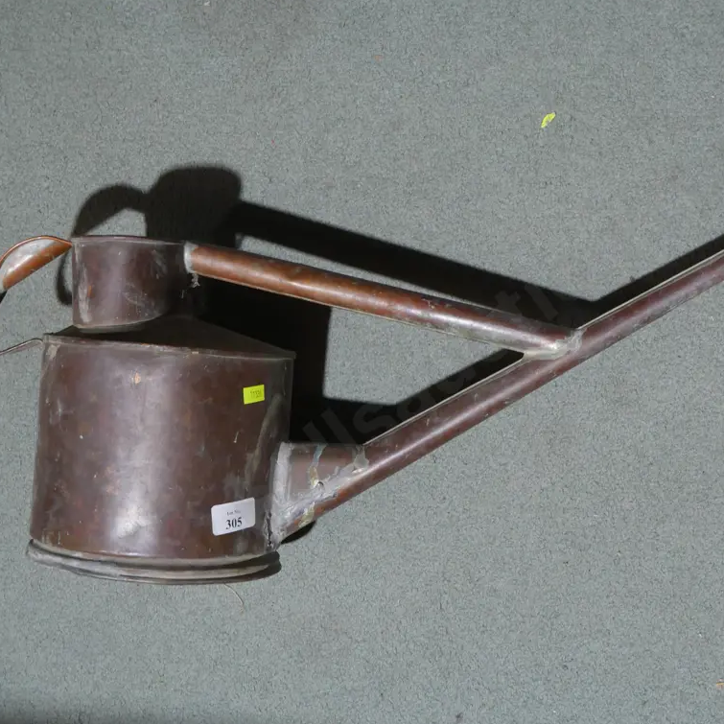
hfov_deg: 28.5
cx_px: 455
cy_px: 363
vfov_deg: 28.6
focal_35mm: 60
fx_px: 1420
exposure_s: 1/60
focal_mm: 25
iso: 800
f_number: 5.3
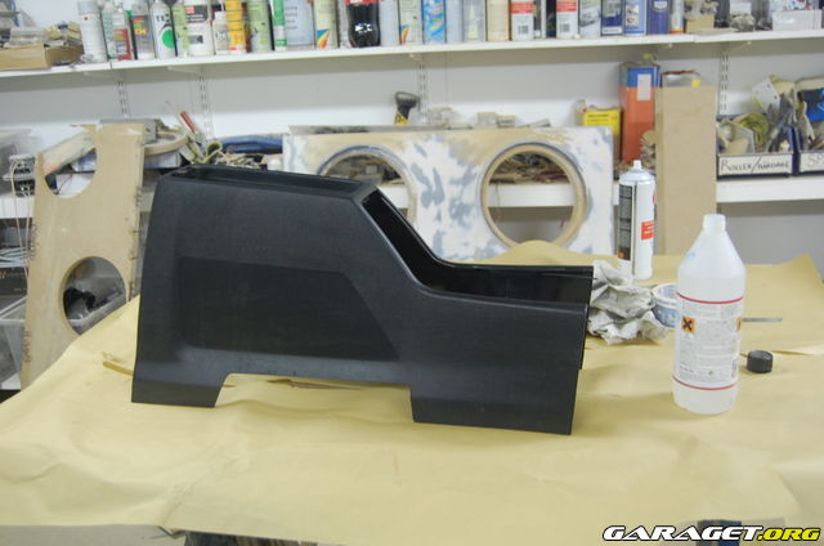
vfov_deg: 34.1
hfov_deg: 49.6
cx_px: 412
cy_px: 273
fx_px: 891
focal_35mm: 39
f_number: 4
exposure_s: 1/10
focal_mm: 26
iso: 800
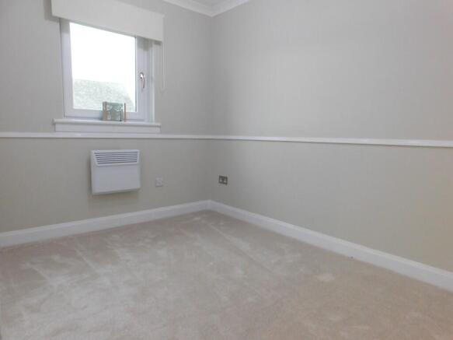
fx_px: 301
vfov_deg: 58.9
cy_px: 170
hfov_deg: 73.9
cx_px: 226
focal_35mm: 23
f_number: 3
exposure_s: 1/25
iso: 400
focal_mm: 4
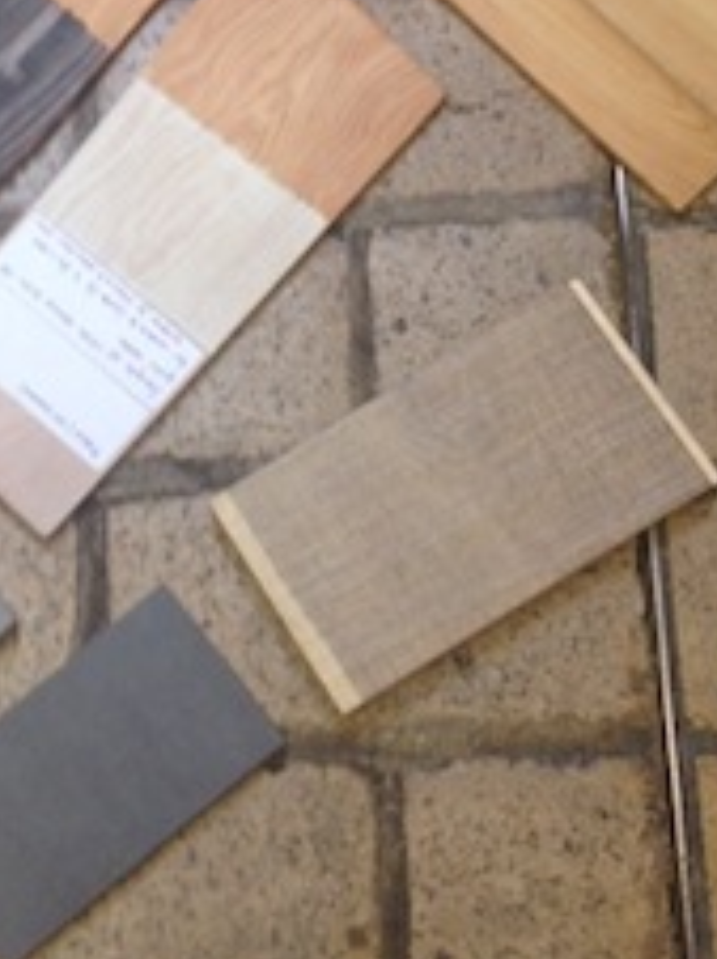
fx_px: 2629
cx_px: 17
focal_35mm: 95
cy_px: 146
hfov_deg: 15.3
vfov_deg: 20.4
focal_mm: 4.28
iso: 64
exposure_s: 1/30
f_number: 2.4
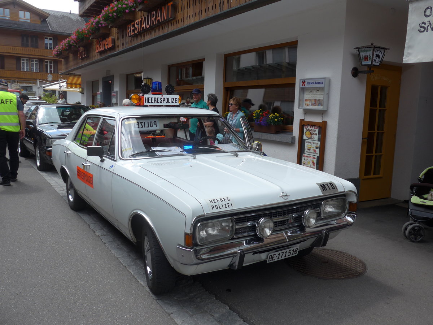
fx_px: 388
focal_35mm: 31
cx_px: 216
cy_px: 162
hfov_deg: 58.4
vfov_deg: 45.4
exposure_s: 1/640
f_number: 2.8
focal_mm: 6.5
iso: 80
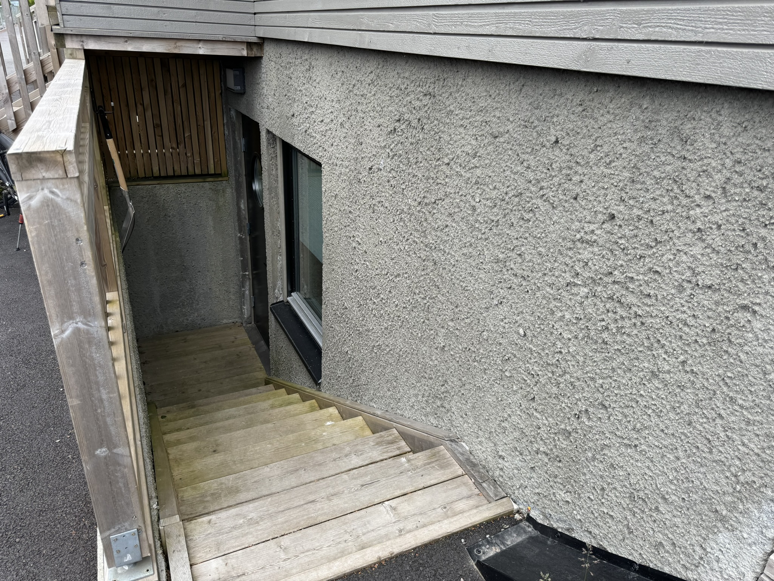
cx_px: 387
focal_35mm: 24
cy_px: 290
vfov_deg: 56.8
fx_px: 537
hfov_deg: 71.6
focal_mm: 6.76
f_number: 1.78
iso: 80
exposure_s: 1/747
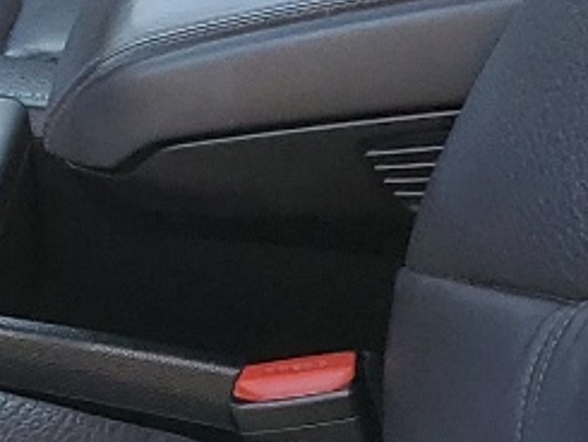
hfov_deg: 10.4
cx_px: -703
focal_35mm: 170
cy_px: 670
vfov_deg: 8.5
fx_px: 2889
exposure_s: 1/161
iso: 50
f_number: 1.5
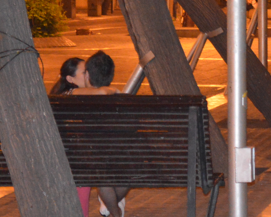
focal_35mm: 225
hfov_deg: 8.5
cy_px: 7
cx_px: 357
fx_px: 1804
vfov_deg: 6.9
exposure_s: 1/60
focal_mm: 52
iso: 3200
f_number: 5.6
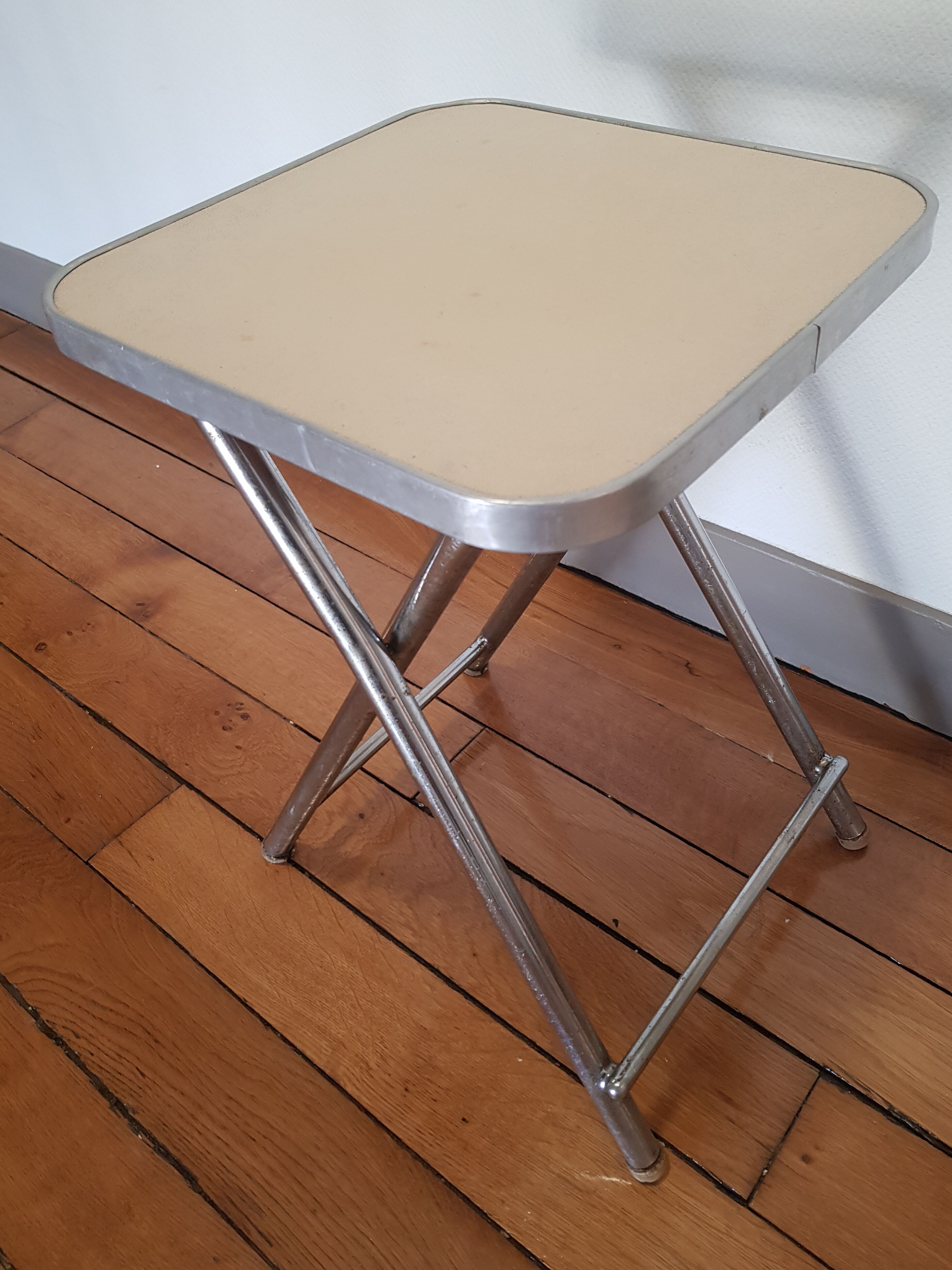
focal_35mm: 27
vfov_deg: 65.3
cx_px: 484
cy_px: 631
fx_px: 990
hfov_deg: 51.3
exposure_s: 1/50
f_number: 1.7
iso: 160
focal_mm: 4.2
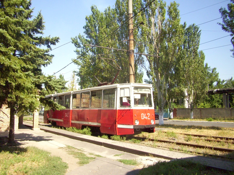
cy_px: 88
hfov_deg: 54.0
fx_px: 230
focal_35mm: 34
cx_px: 117
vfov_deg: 41.8
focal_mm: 5.7
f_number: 5.6
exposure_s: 1/320
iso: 160
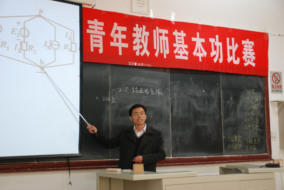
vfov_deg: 22.7
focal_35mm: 60
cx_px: 142
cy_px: 95
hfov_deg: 33.4
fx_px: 474
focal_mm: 40
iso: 800
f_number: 4.5
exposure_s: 1/30
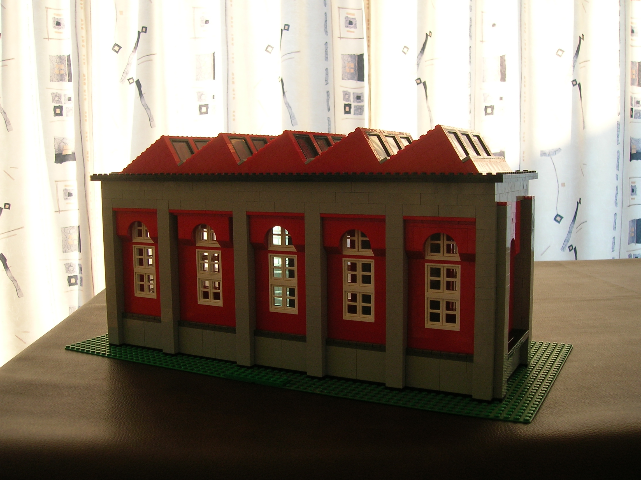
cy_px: 240
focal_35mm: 36
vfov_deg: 39.6
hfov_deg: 51.4
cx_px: 320
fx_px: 666
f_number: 2.9
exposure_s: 1/51.3
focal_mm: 6
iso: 50
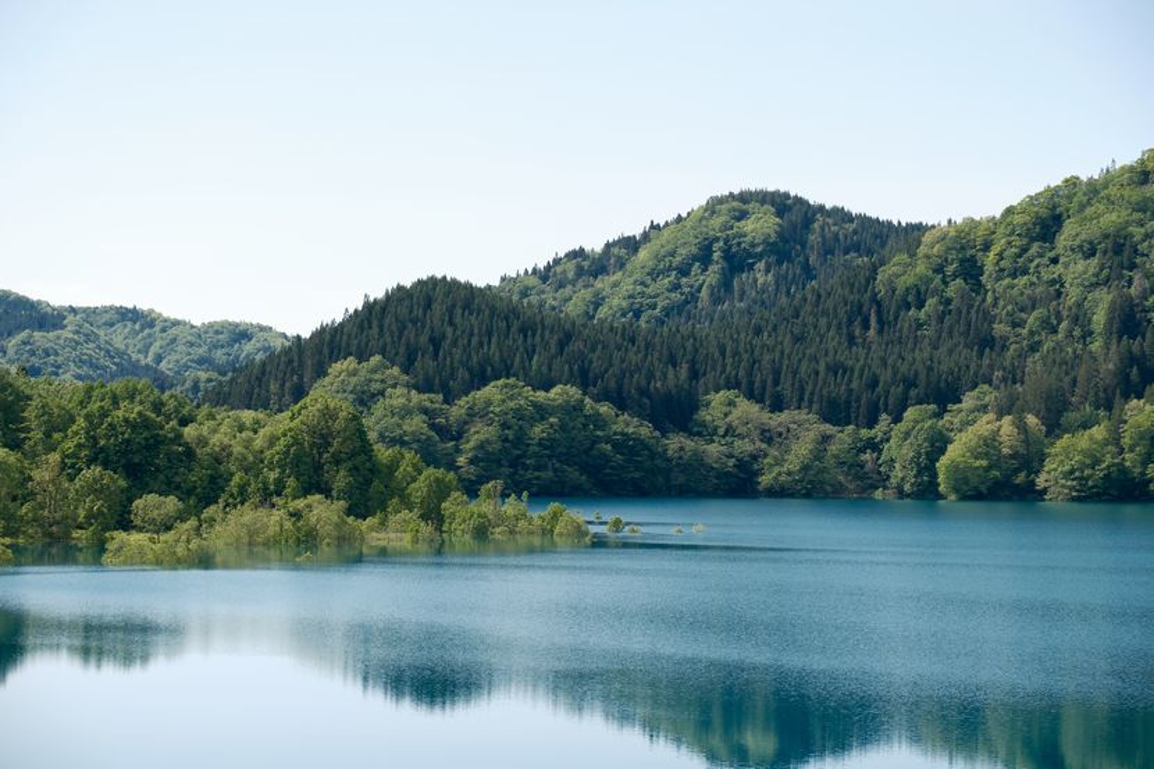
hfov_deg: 24.5
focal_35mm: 83
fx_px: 2660
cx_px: 577
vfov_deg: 16.4
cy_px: 384
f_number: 4
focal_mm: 55
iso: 125
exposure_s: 1/500
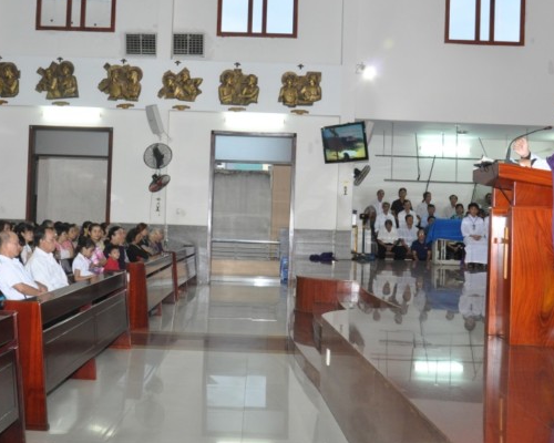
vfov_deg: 32.7
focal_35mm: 46
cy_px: 207
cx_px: 255
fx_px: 754
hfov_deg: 40.3
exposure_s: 1/60
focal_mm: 22
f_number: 7.1
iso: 1600
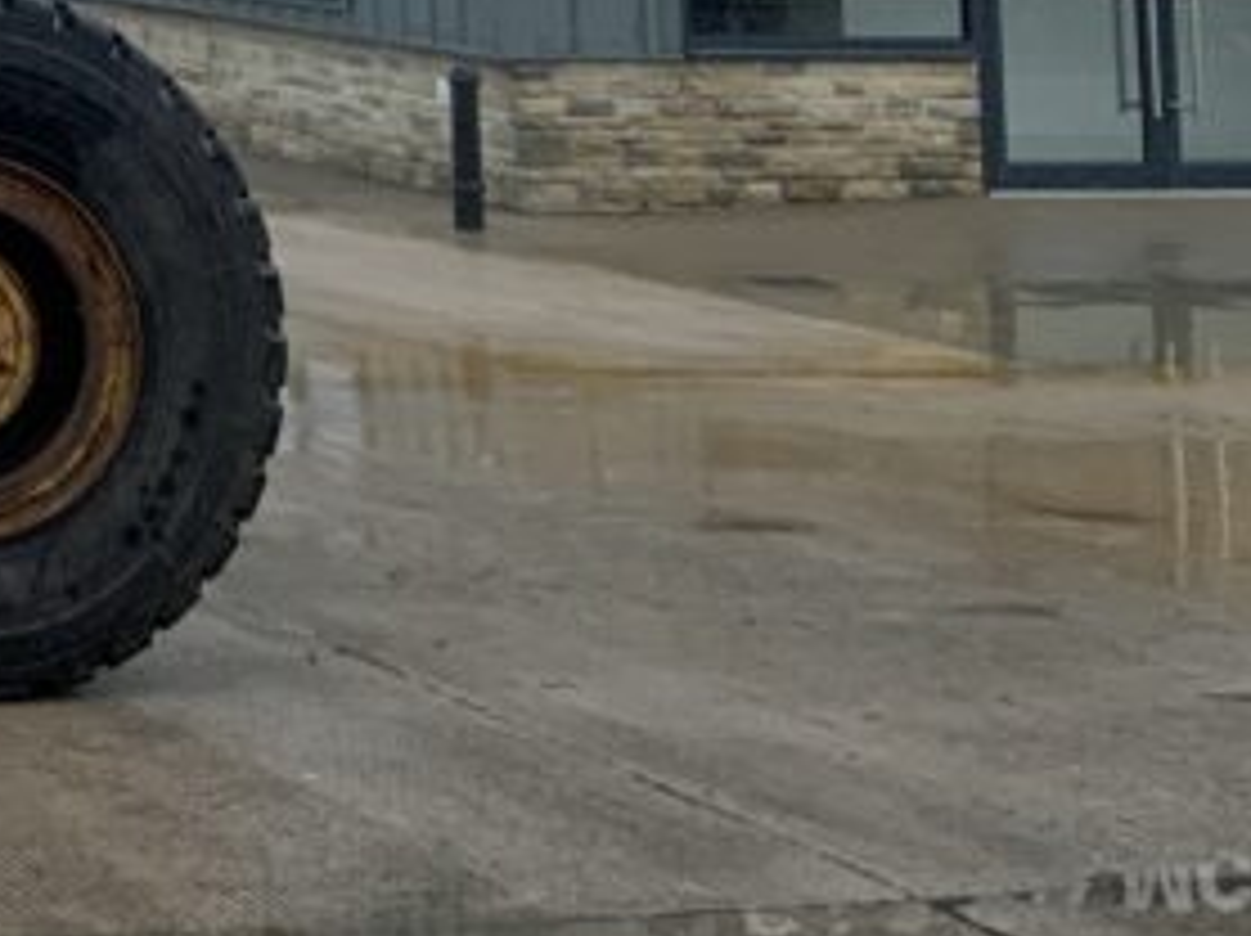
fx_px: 3864
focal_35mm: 107
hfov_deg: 16.7
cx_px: -648
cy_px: -738
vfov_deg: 12.6
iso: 50
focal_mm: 3
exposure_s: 1/122
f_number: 1.8
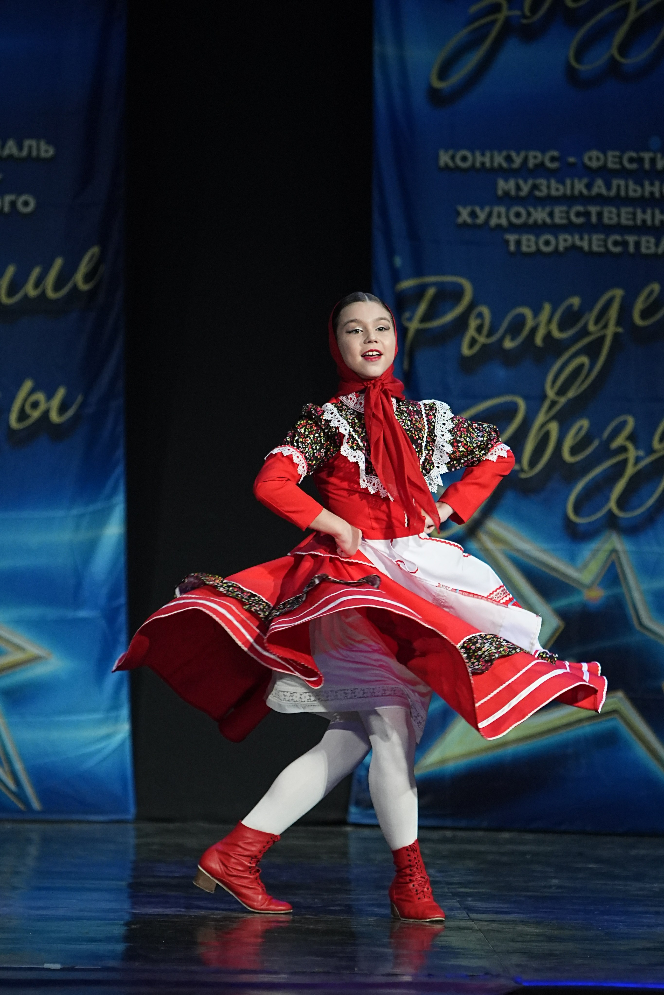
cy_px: 498
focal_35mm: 255
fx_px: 7054
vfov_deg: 8.1
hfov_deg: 5.4
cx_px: 332
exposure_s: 1/500
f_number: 2.8
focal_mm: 170
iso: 2500
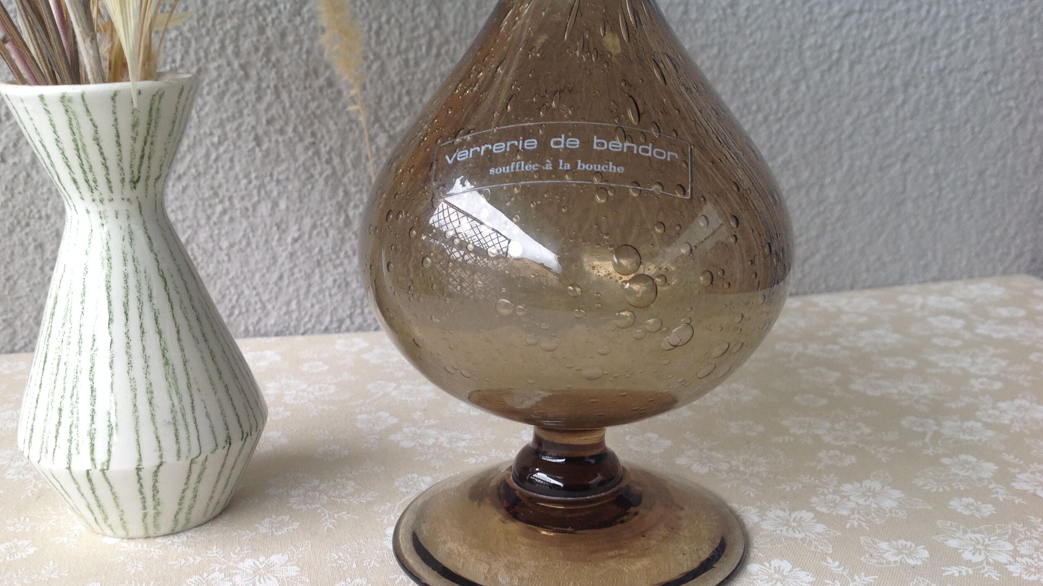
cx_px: 518
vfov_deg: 30.2
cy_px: 380
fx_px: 1078
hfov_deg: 51.6
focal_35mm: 39
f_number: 2.4
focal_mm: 4.28
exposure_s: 1/40
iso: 64
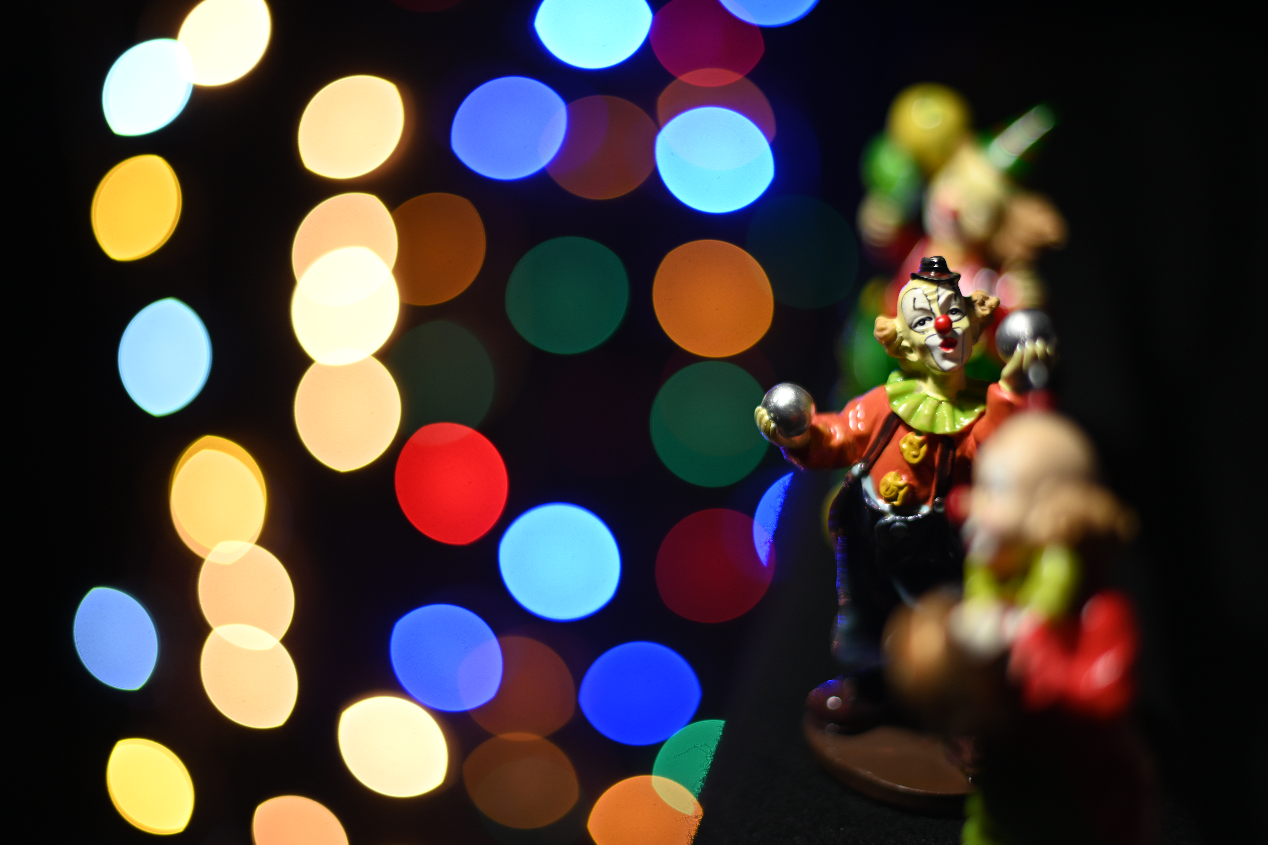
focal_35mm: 50
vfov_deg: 27.0
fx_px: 1761
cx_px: 634
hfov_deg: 39.6
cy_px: 422
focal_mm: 50
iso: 100
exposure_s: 1/60
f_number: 1.4
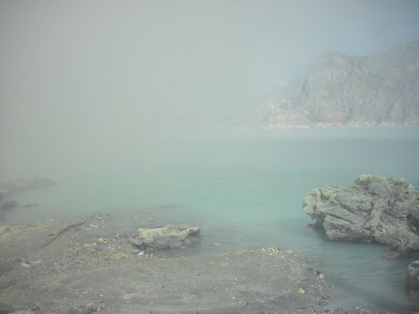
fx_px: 460
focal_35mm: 38
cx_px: 210
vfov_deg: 37.7
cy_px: 157
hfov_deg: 49.0
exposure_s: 1/320
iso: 100
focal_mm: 6.2
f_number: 8
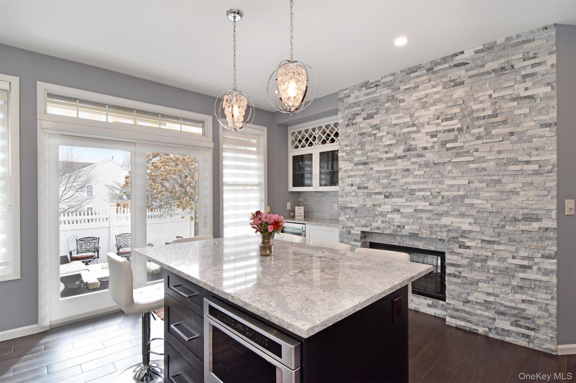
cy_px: 192
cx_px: 288
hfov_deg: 95.0
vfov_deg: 72.0
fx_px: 264
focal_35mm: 16
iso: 640
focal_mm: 11
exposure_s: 1/40
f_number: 11
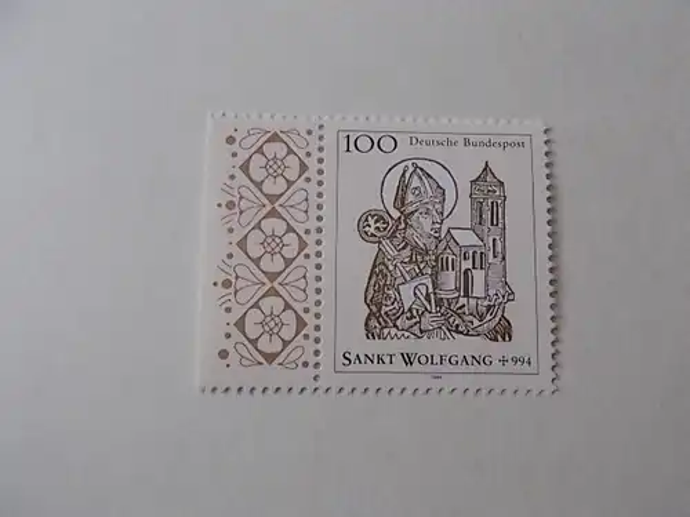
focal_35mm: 26
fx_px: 518
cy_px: 258
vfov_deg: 53.1
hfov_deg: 67.3
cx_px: 345
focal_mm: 4.6
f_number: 3.2
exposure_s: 1/25
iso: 125
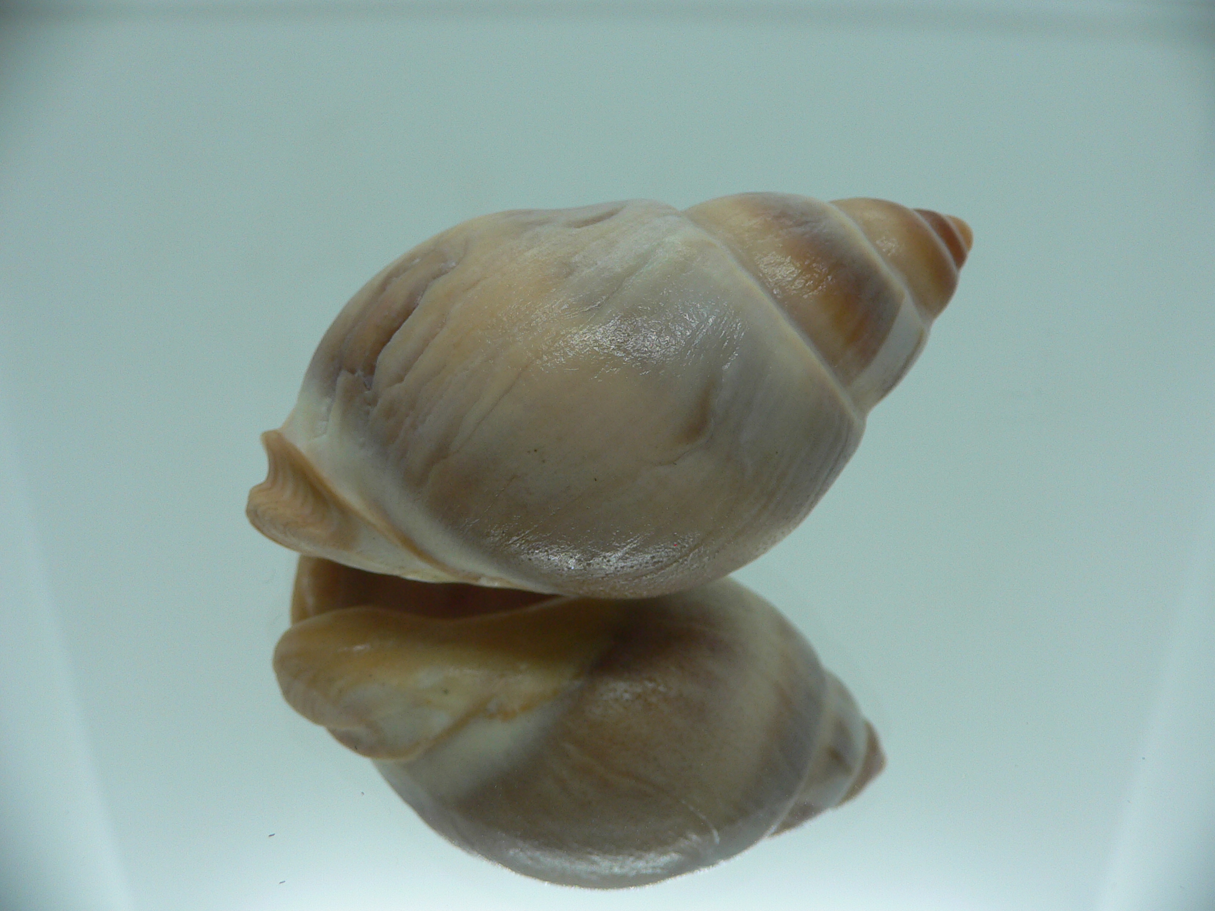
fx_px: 1228
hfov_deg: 52.6
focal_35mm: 35
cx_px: 608
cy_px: 456
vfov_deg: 40.7
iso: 80
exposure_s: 1/60
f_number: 2.8
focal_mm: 4.6
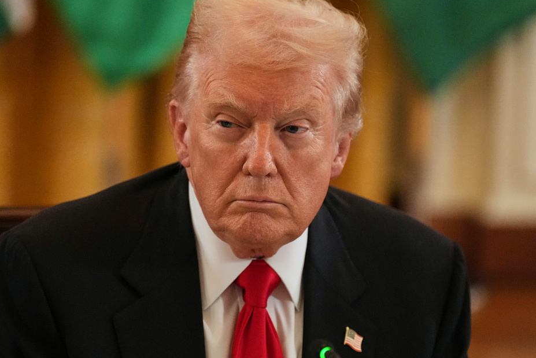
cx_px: 241
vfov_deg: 5.2
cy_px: 171
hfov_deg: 7.8
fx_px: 3947
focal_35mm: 265
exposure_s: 1/400
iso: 5000
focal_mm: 160
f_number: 2.8
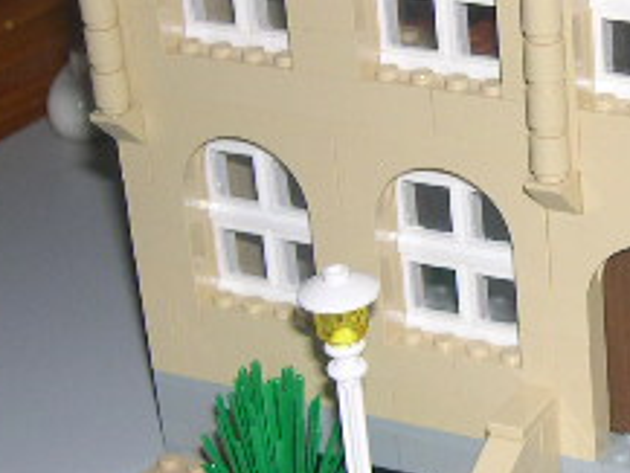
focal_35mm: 112
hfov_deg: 17.0
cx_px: 700
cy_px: 160
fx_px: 2039
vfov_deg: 13.2
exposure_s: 1/60
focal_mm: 8
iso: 100
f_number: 2.8
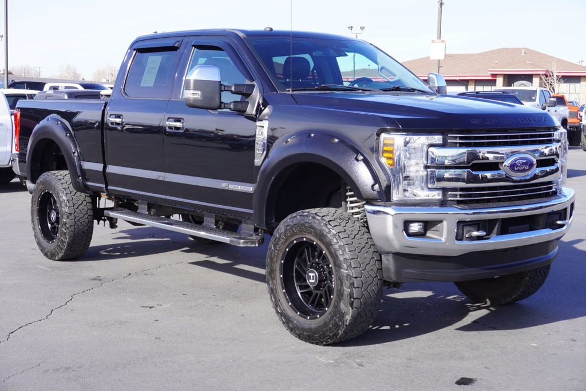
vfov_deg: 25.1
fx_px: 879
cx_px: 293
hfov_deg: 36.9
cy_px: 196
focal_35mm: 54
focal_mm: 36
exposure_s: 1/100
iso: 100
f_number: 8
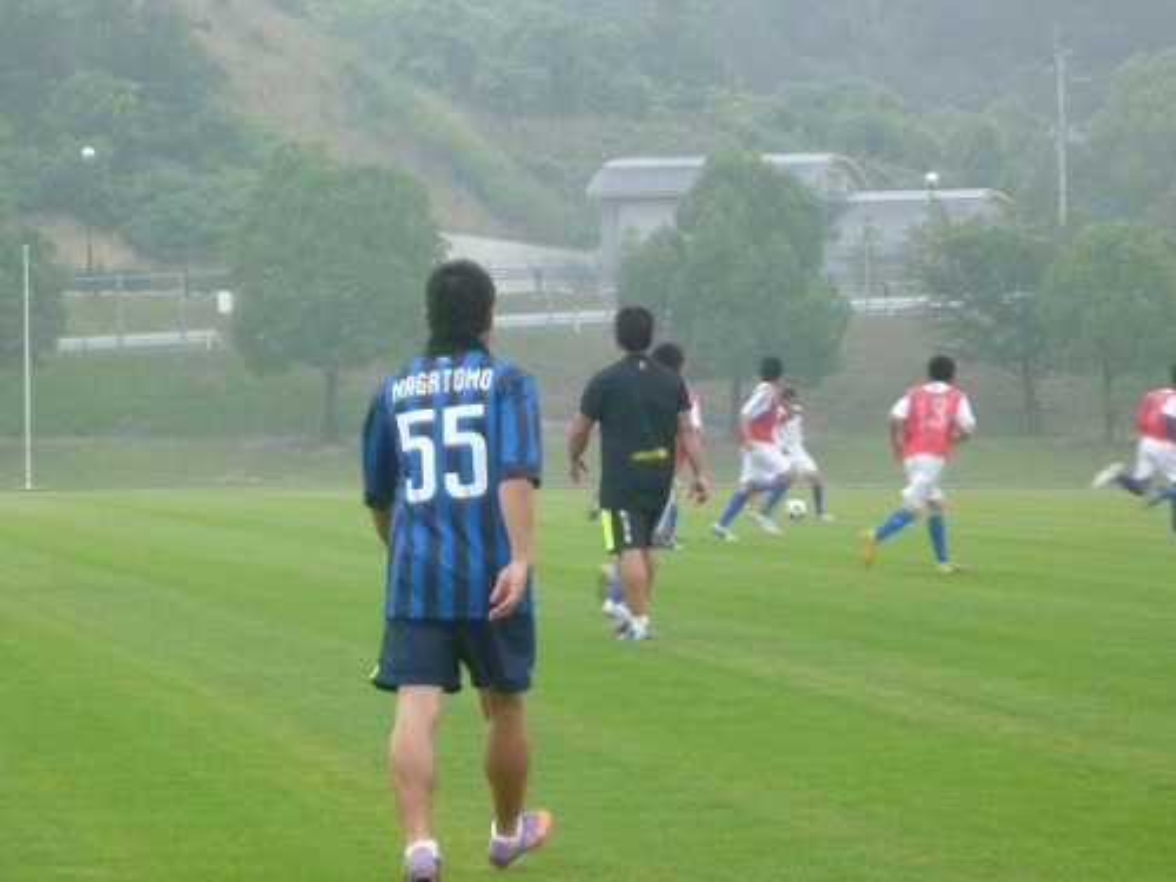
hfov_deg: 10.9
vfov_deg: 8.2
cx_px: 588
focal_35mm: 181
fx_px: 6149
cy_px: 441
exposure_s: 1/60
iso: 400
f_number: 5.9
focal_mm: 22.5
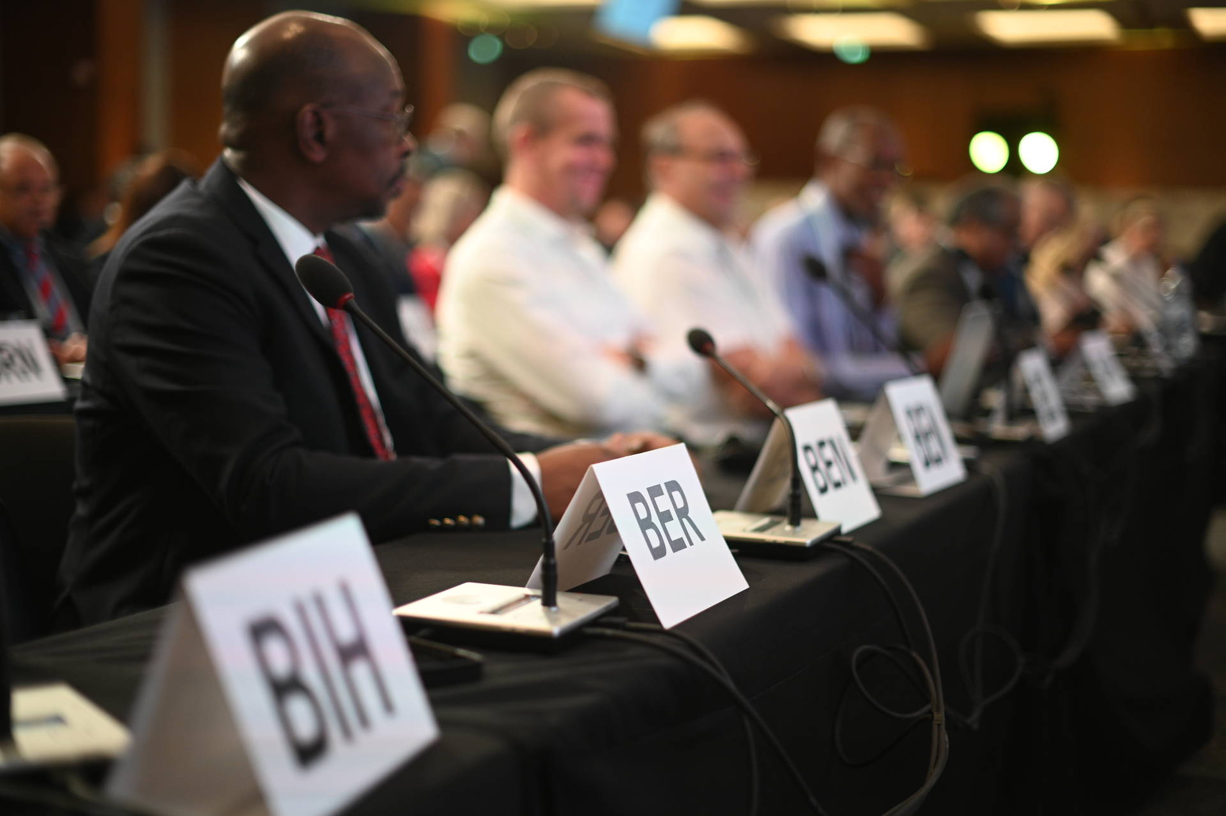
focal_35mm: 50
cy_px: 408
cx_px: 613
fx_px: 1702
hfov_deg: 39.6
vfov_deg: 27.0
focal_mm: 50
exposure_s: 1/500
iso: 800
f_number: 1.6
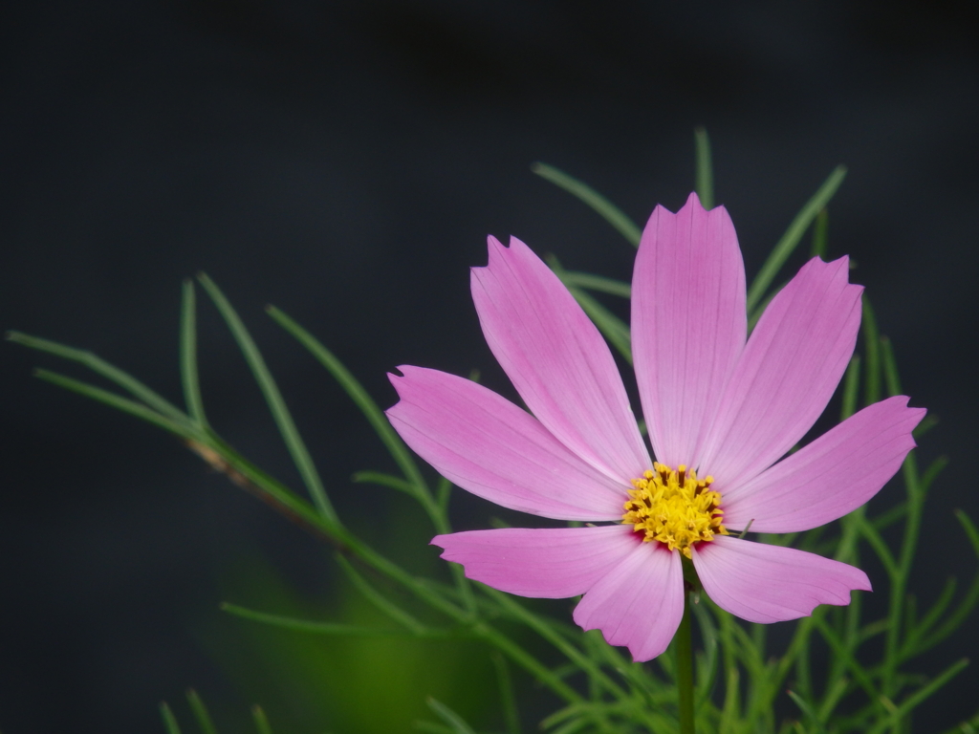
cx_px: 490
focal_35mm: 532
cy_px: 367
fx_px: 15046
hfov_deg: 3.7
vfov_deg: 2.8
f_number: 6.9
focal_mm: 95
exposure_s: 1/250
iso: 160
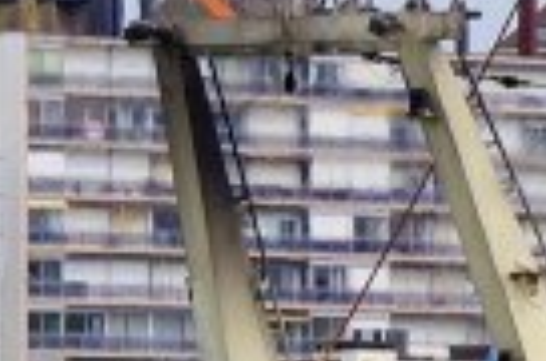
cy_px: 221
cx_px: 1076
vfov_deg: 1.6
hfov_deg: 2.5
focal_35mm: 836
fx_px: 12650
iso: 200
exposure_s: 1/250
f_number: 13
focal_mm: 95
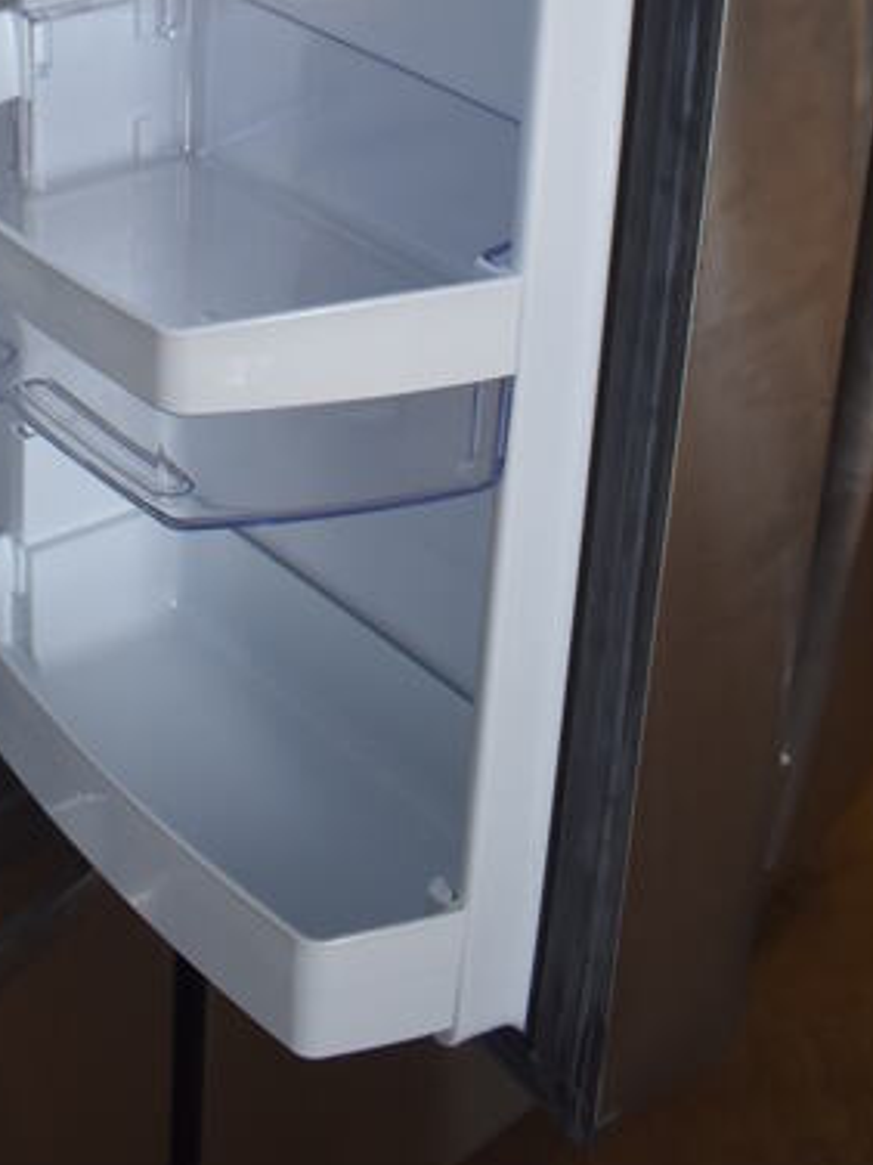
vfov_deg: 27.8
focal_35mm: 63
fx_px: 2118
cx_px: 56
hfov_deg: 22.6
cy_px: -150
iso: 720
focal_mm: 18
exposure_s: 1/250
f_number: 3.5
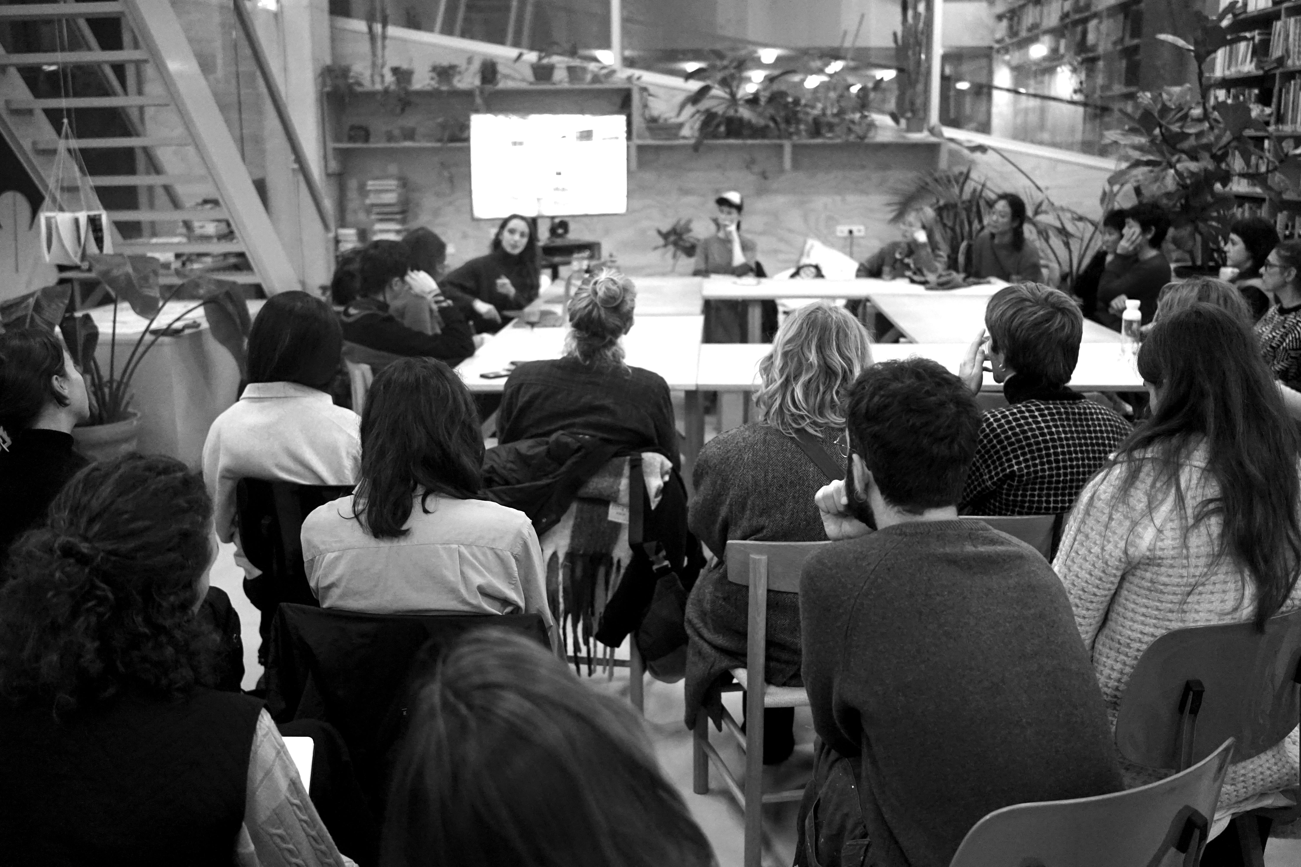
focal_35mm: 35
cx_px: 650
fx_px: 1265
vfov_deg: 37.9
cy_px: 434
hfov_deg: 54.4
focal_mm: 35
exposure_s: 1/160
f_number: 2.8
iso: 4000
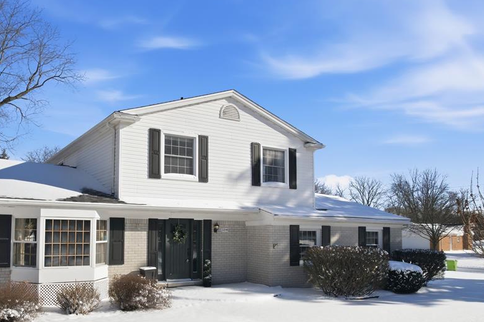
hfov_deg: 62.5
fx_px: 390
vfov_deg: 44.4
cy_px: 207
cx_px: 173
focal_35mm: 29
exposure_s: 1/500
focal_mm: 8.4
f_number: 2.8
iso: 100
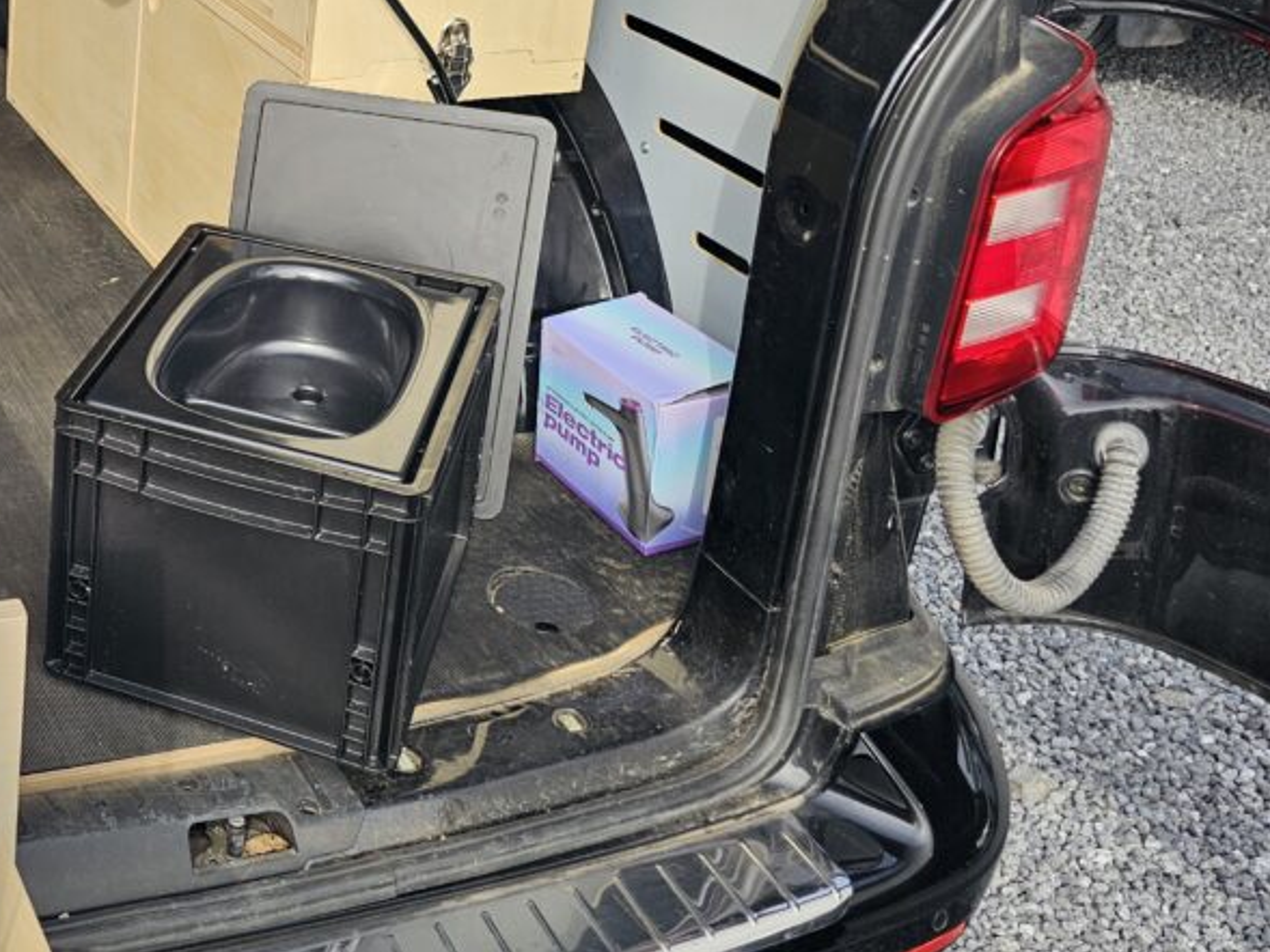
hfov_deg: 33.6
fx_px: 1835
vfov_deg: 28.0
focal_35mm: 50
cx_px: -103
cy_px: 93
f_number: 1.7
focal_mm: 6.3
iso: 10
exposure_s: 1/272
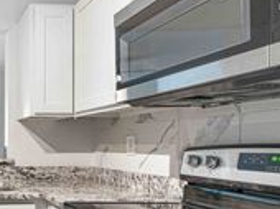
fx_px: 275
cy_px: 147
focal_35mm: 34
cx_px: -68
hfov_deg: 37.9
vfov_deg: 40.9
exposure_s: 1/3
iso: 500
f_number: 9
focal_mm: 12
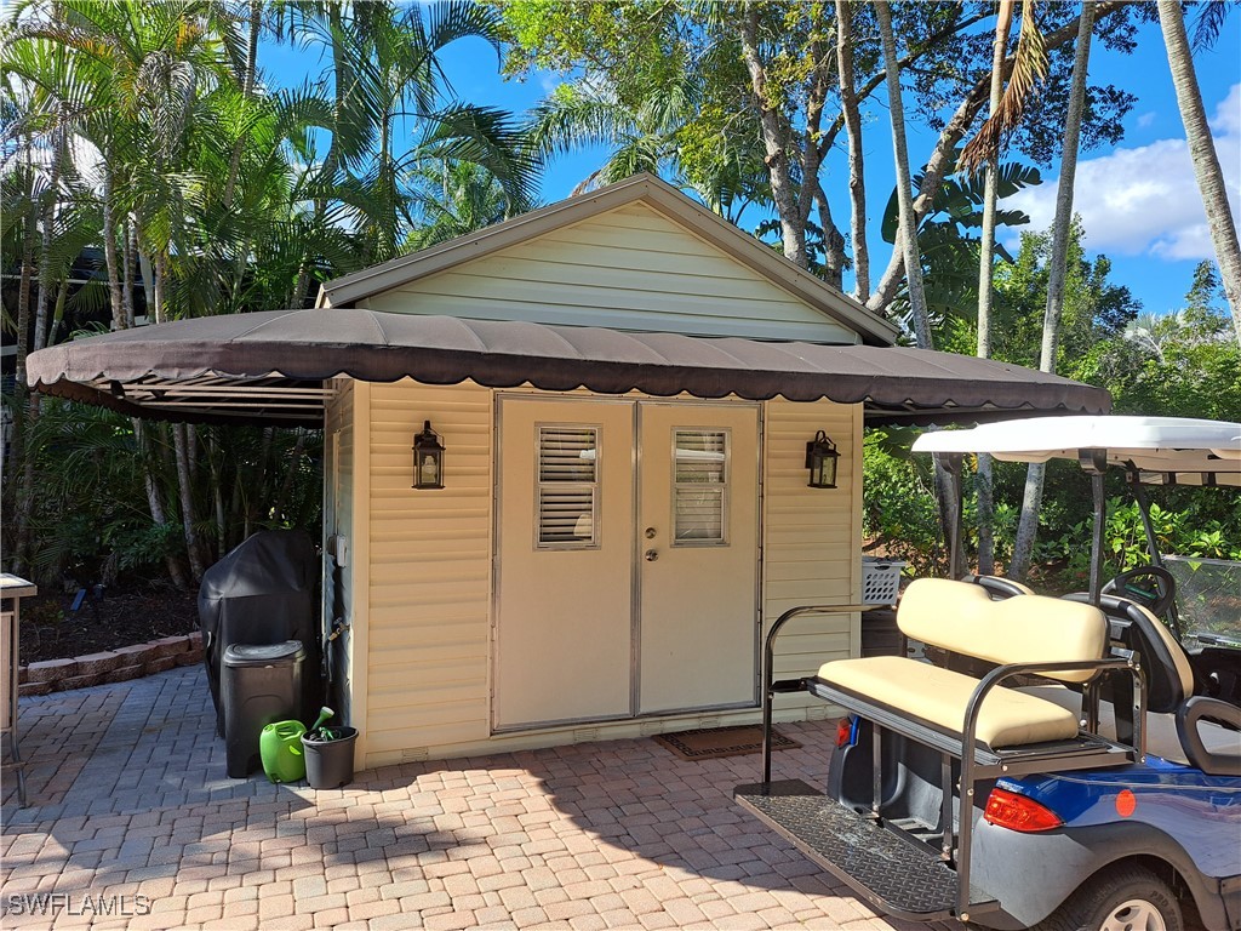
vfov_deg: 56.8
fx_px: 860
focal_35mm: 24
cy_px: 466
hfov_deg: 71.6
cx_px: 620
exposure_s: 1/940
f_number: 1.8
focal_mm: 5.23
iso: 50
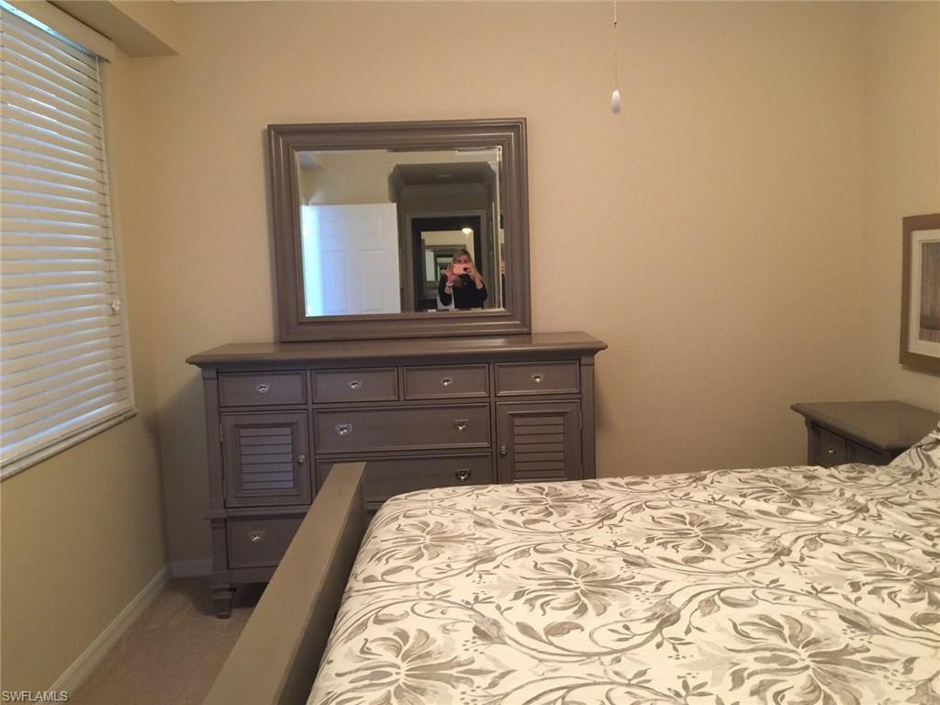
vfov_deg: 48.2
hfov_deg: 61.7
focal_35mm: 29
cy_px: 352
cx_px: 470
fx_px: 787
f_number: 2.2
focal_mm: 4.15
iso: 100
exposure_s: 1/15
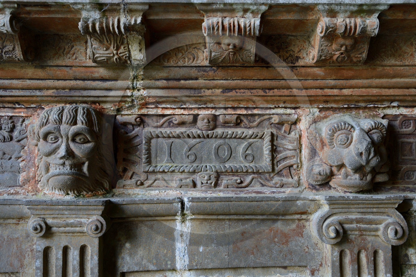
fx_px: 404
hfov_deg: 54.5
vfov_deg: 37.8
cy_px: 138
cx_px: 208
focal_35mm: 35
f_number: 6.3
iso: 1600
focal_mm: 35
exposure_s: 1/80
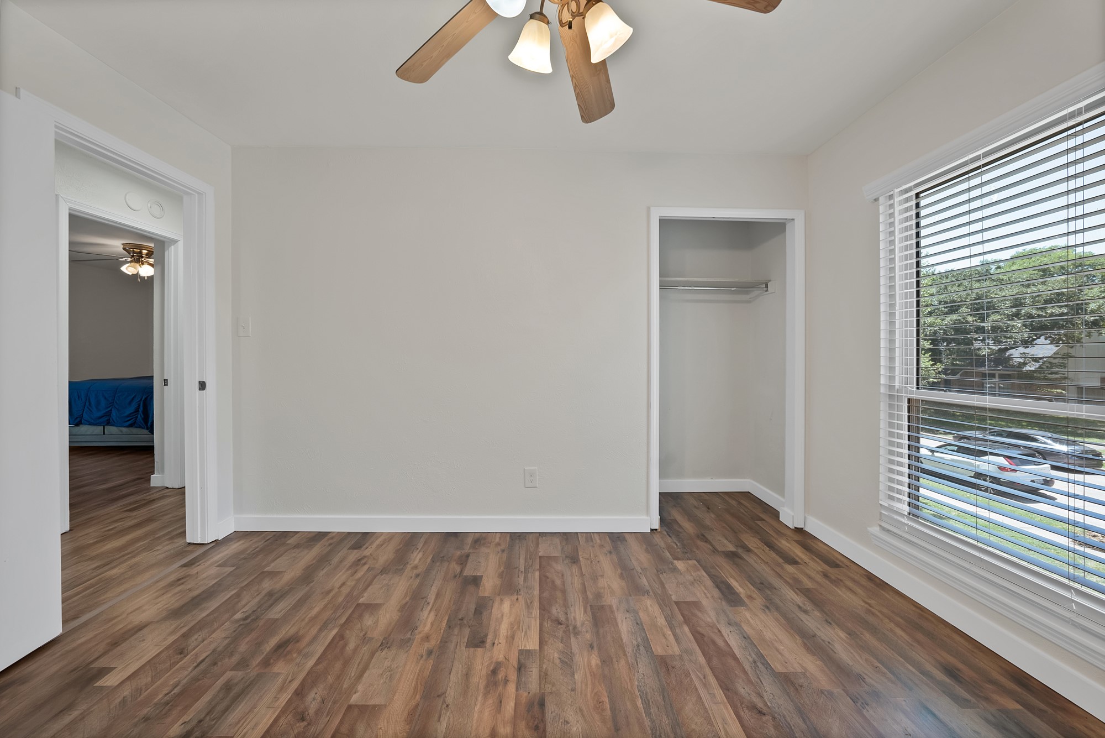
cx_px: 552
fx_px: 368
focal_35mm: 12
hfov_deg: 112.6
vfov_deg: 90.1
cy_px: 369
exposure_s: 1/10
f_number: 9
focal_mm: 12
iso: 640
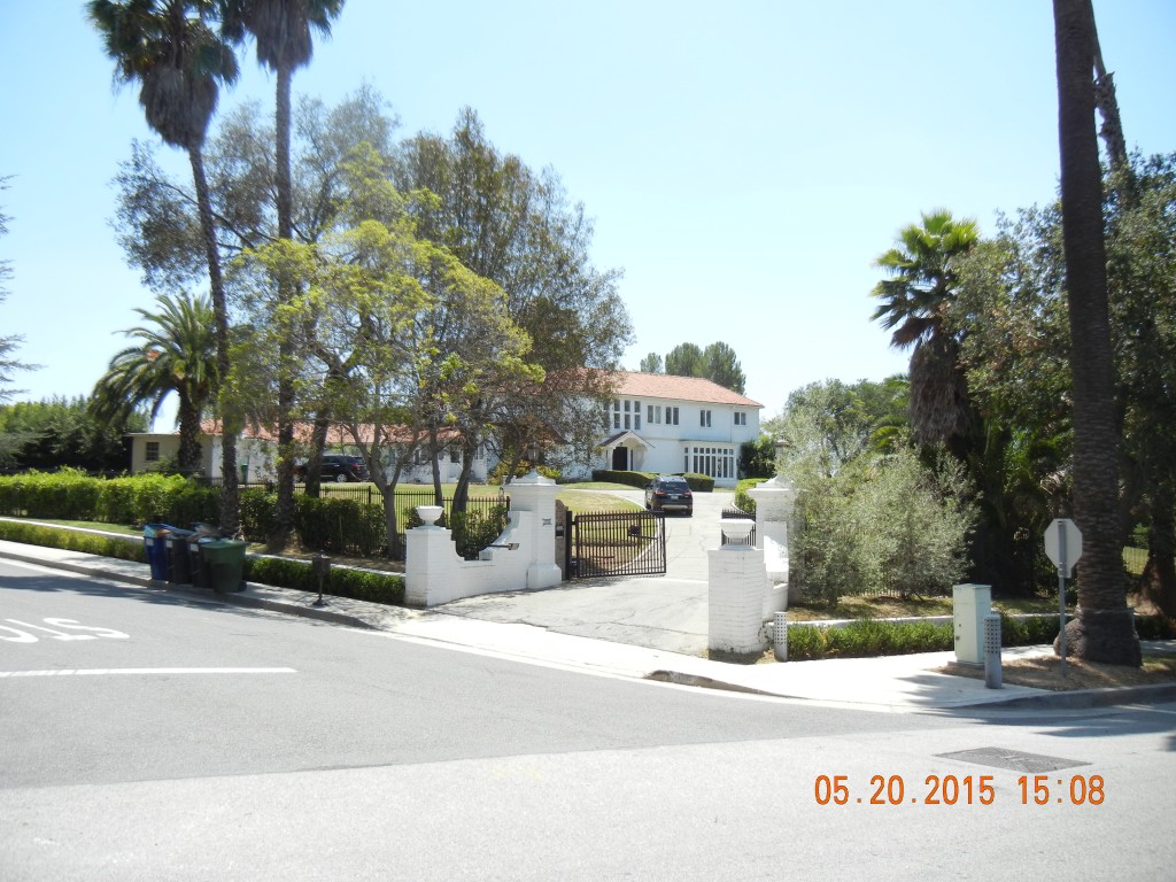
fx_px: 1019
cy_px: 441
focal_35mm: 30
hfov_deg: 60.0
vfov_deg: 46.8
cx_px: 588
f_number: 3.5
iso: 160
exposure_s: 1/730
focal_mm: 5.4
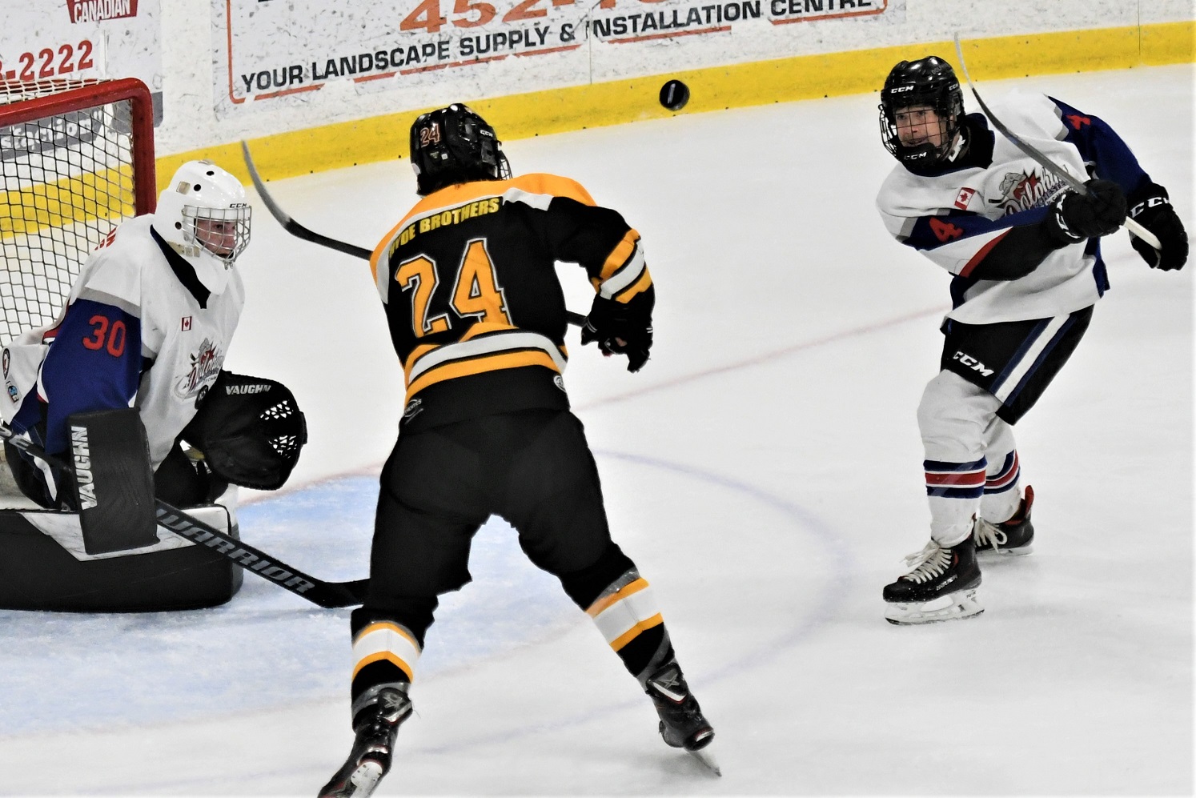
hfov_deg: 13.7
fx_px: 4984
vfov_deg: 9.2
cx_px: 598
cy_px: 399
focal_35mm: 150
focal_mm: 100
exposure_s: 1/1000
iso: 2500
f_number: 2.8
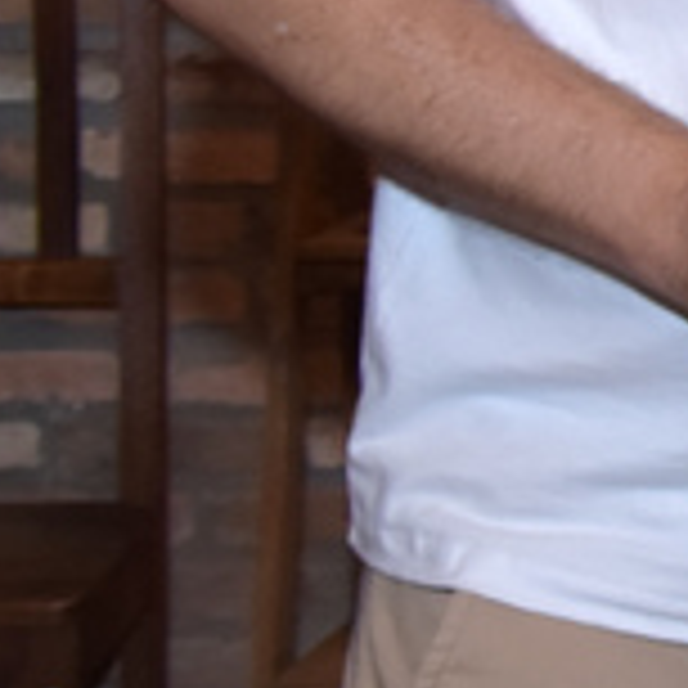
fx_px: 5606
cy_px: 121
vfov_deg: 7.0
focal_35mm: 249
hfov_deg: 6.5
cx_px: 2015
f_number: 7.1
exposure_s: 1/100
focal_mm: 25
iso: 640
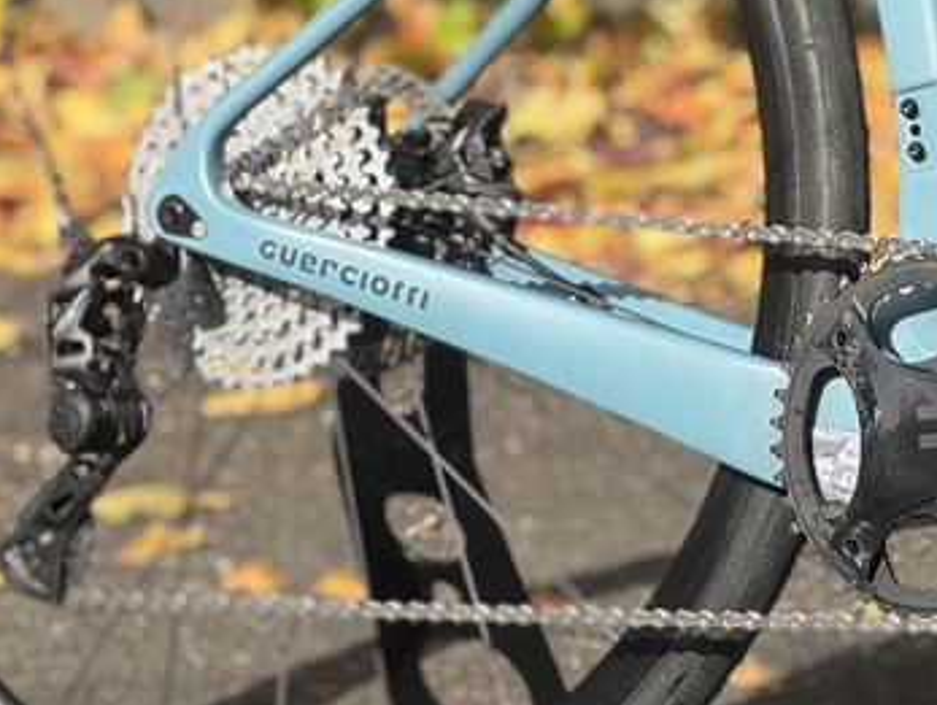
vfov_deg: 6.5
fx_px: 6151
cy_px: -108
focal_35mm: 227
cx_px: 1288
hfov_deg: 8.6
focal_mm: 9
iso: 25
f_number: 2.8
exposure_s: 1/436
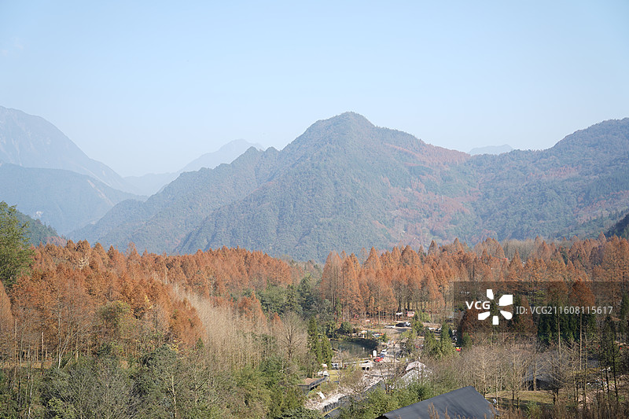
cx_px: 314
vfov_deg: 27.0
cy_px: 210
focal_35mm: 50
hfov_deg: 39.6
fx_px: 873
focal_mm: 50
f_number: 5
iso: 80
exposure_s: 1/200
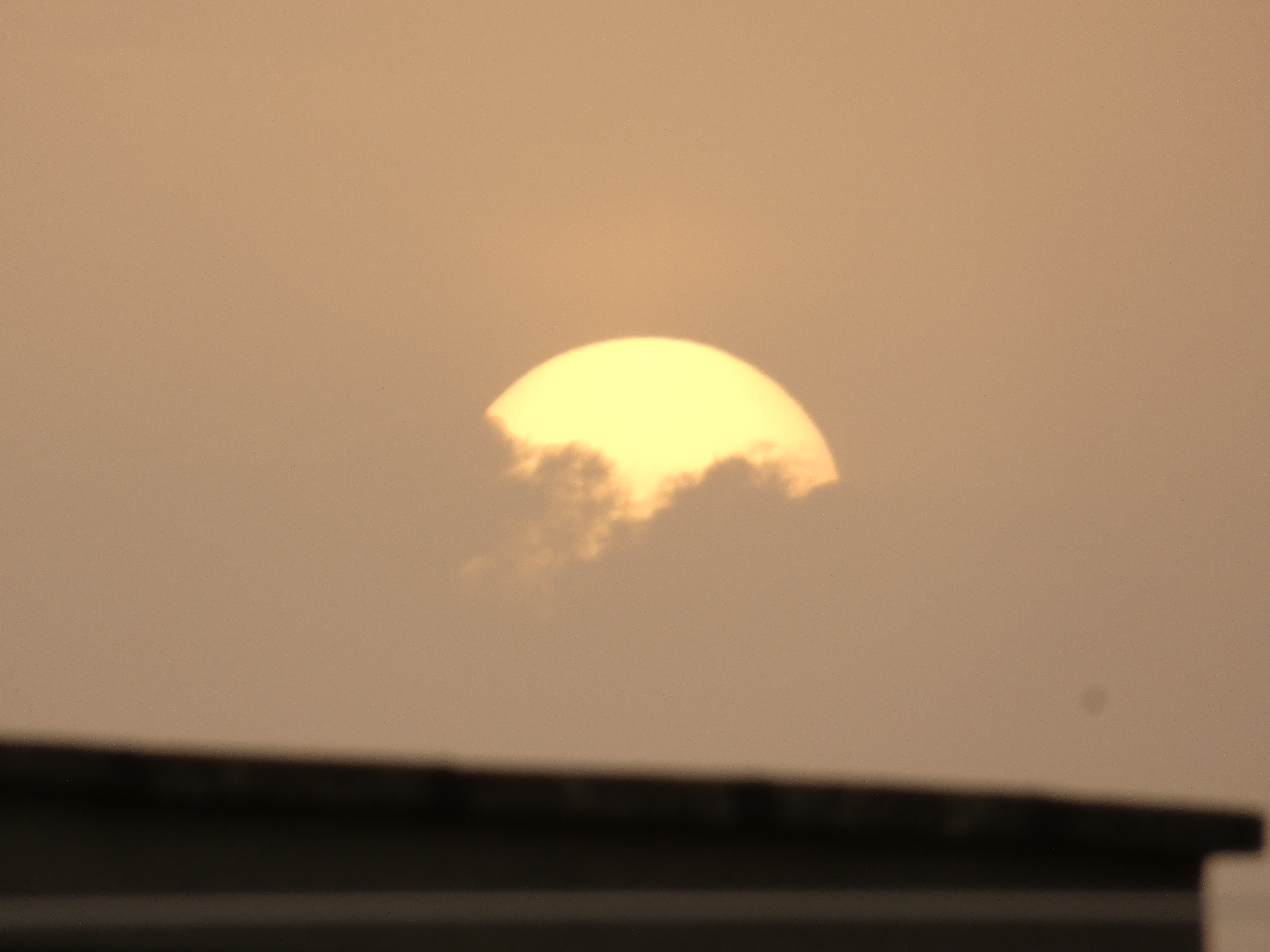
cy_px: 476
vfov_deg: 1.2
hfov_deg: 1.7
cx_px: 635
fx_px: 44026
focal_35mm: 1200
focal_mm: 215
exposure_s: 1/80
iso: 200
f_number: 8
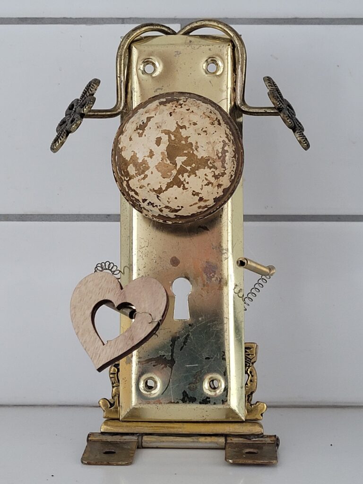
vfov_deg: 67.3
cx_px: 182
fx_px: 364
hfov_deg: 53.1
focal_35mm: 26
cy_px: 242
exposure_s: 1/120
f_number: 1.8
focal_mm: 5.4
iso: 160
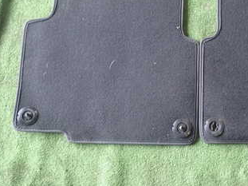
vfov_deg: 26.9
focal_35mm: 54
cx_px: 204
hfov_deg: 34.3
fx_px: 387
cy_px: 61
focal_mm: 5.05
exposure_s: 1/40
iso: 200
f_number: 2.2
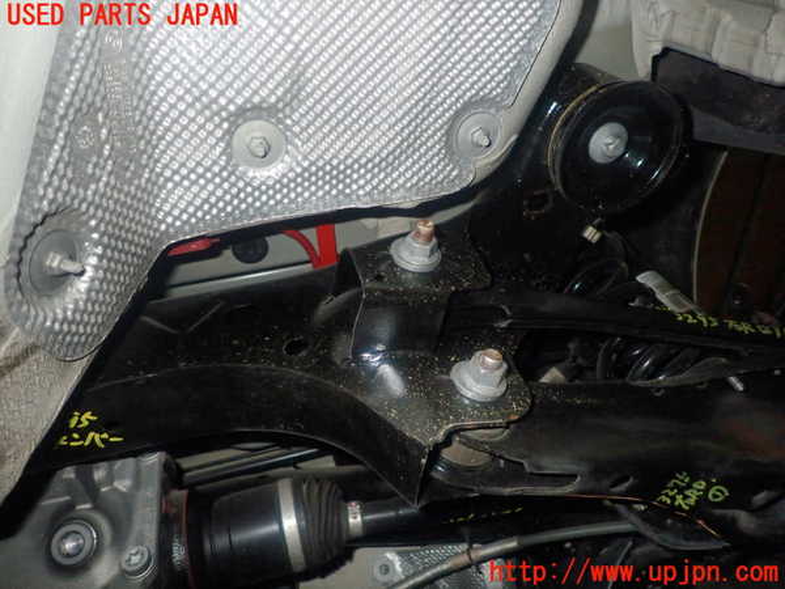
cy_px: 294
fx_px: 567
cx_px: 392
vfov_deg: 54.9
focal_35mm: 25
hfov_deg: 69.4
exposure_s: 1/30
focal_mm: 4.5
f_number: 5.6
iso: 400
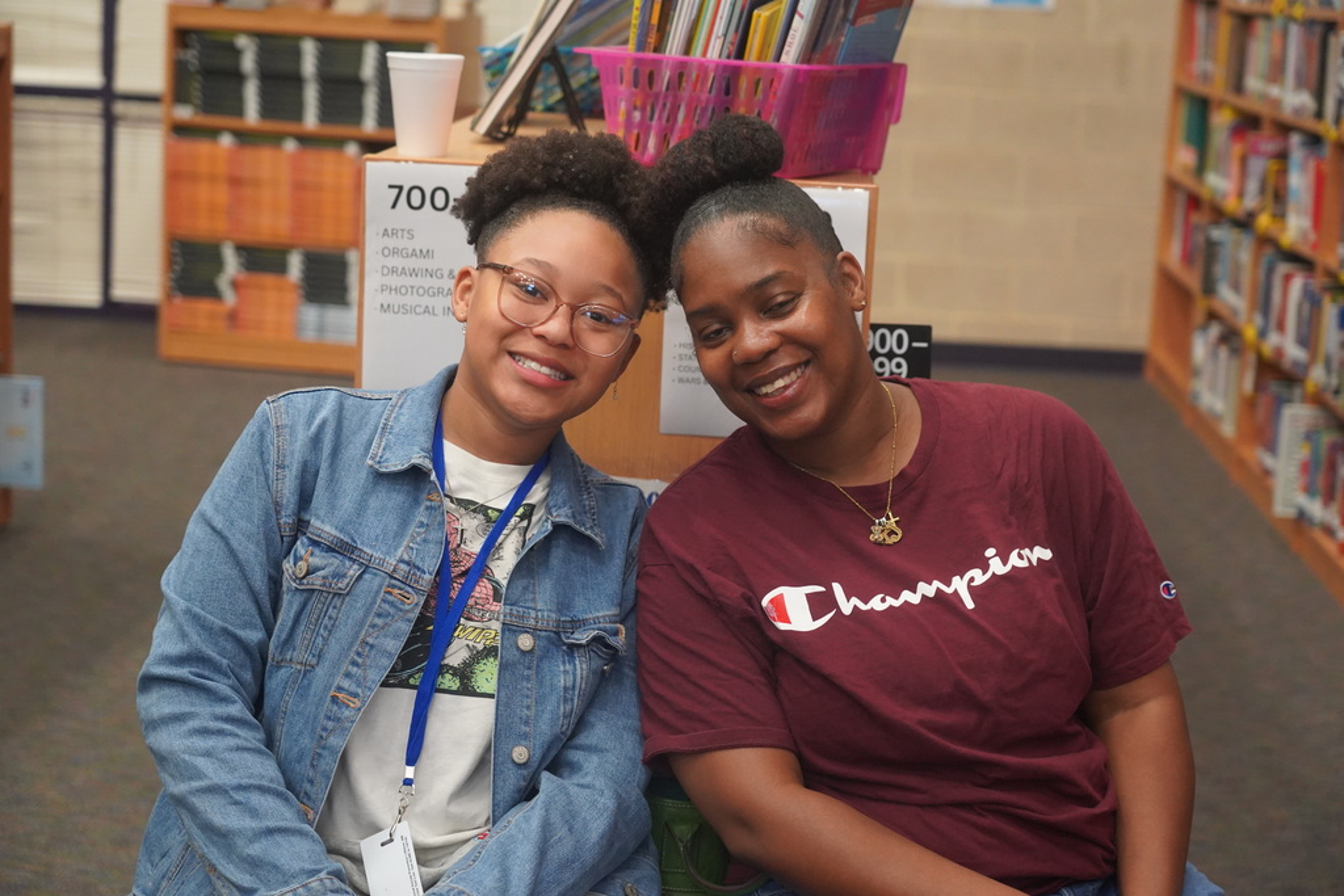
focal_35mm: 65
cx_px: 672
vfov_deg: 20.9
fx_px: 2427
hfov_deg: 31.0
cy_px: 448
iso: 5000
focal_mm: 65
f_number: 4
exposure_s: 1/160
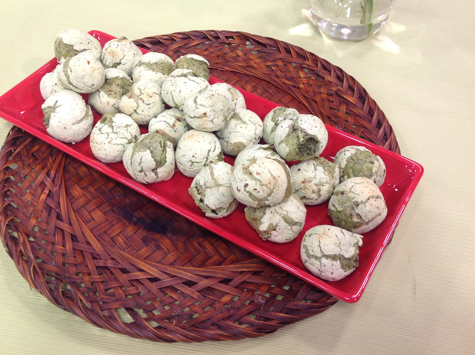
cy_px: 155
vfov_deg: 34.2
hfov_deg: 44.8
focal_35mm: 42
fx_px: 575
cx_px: 220
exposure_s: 1/30
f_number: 2.4
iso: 64
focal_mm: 4.28
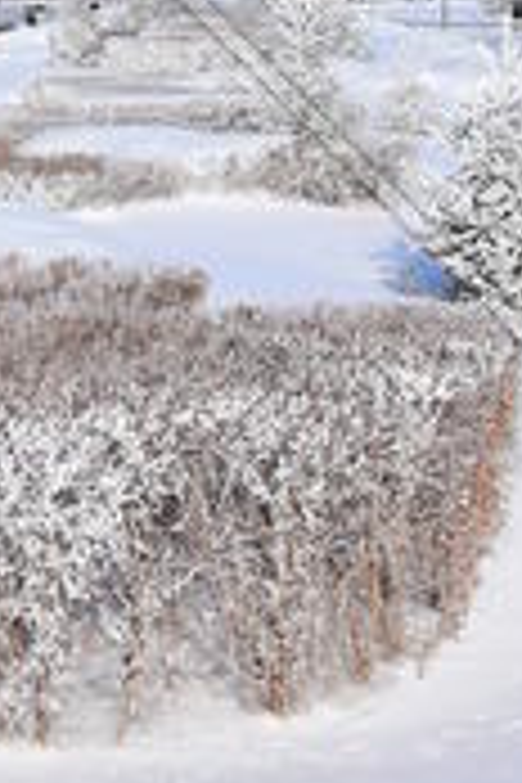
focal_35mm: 110
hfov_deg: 12.1
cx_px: -128
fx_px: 2392
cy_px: -320
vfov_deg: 17.1
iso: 100
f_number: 9
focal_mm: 22
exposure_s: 1/320
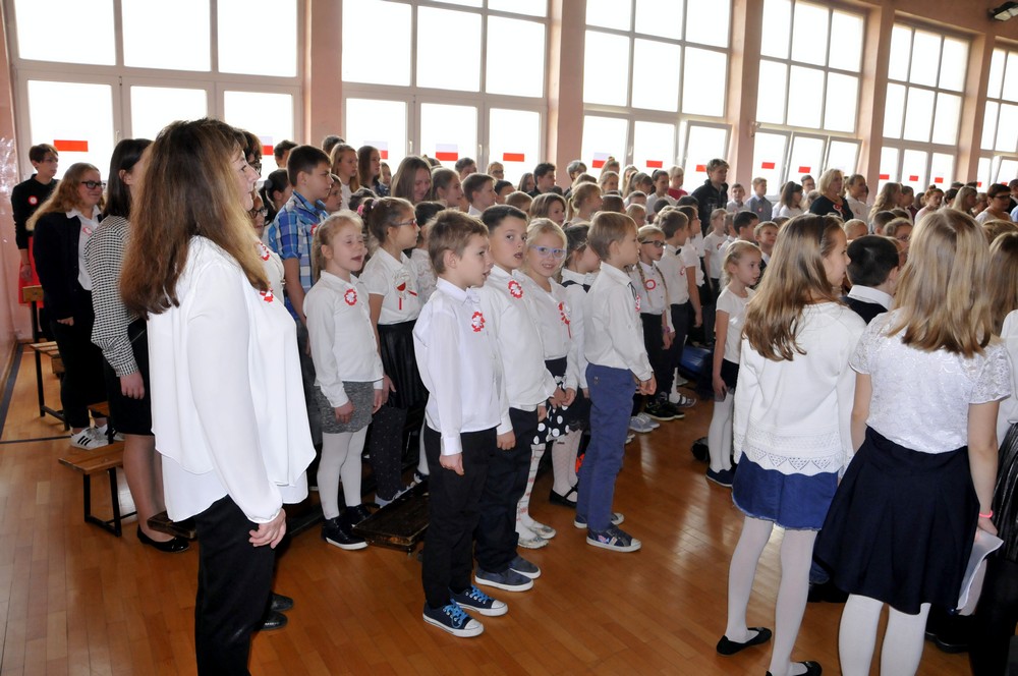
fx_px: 763
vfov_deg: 47.8
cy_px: 338
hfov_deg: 67.4
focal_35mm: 27
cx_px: 509
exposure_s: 1/60
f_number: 4.5
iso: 1250
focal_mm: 18
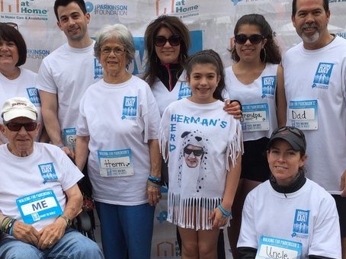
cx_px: 134
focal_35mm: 46
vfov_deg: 31.4
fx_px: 460
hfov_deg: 41.0
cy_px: 159
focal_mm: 4.15
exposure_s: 1/694
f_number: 2.2
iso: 32
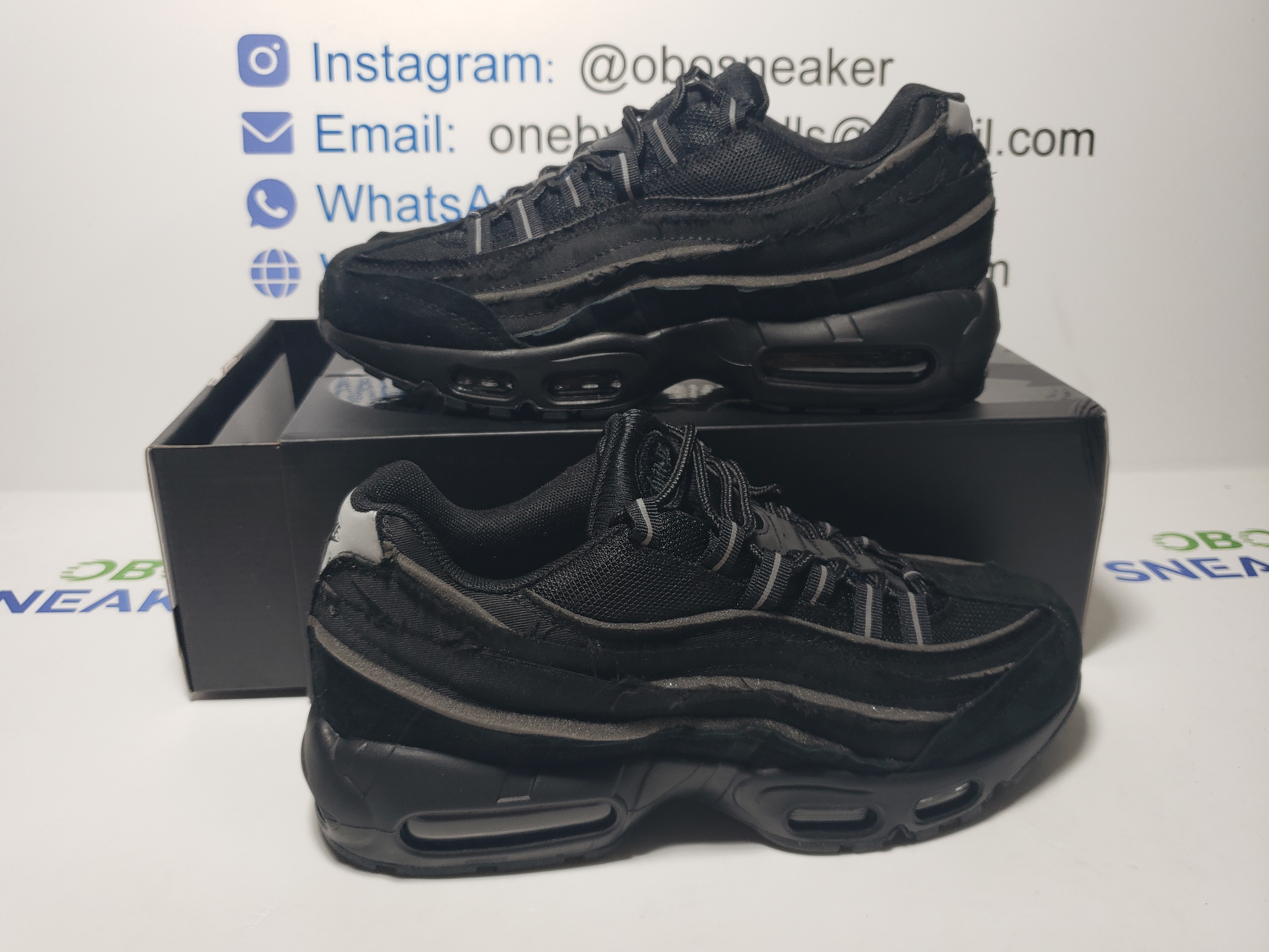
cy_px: 470
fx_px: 990
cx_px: 612
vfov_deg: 51.4
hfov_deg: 65.3
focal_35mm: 27
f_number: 1.5
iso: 50
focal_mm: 4.3
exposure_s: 1/277
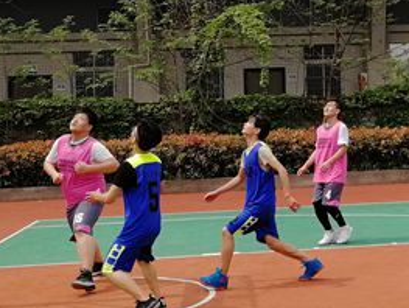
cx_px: 359
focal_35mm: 82
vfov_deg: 17.8
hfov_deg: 23.3
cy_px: 34
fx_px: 970
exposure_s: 1/1302
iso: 50
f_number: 2.2
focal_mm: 3.95
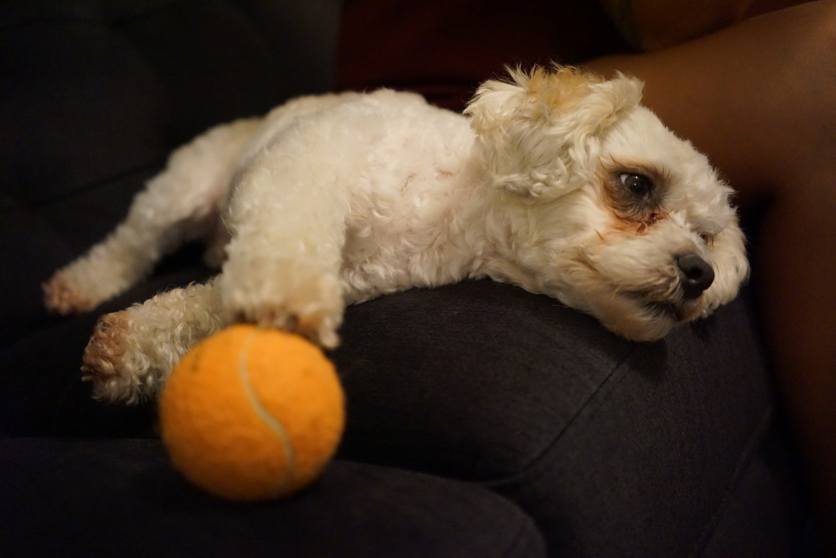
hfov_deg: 54.4
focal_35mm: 35
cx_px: 418
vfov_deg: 37.9
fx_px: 813
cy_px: 279
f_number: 2.8
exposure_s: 1/80
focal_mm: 35
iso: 6400
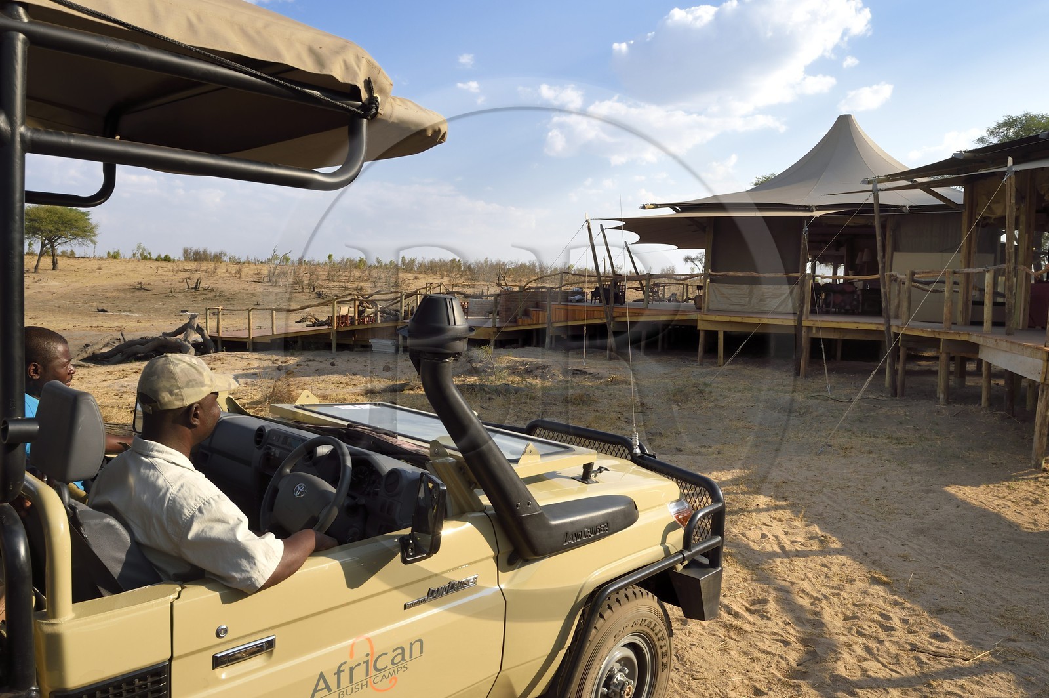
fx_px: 699
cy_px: 349
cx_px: 524
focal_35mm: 24
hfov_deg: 73.8
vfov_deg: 53.1
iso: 200
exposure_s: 1/200
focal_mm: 24
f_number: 11
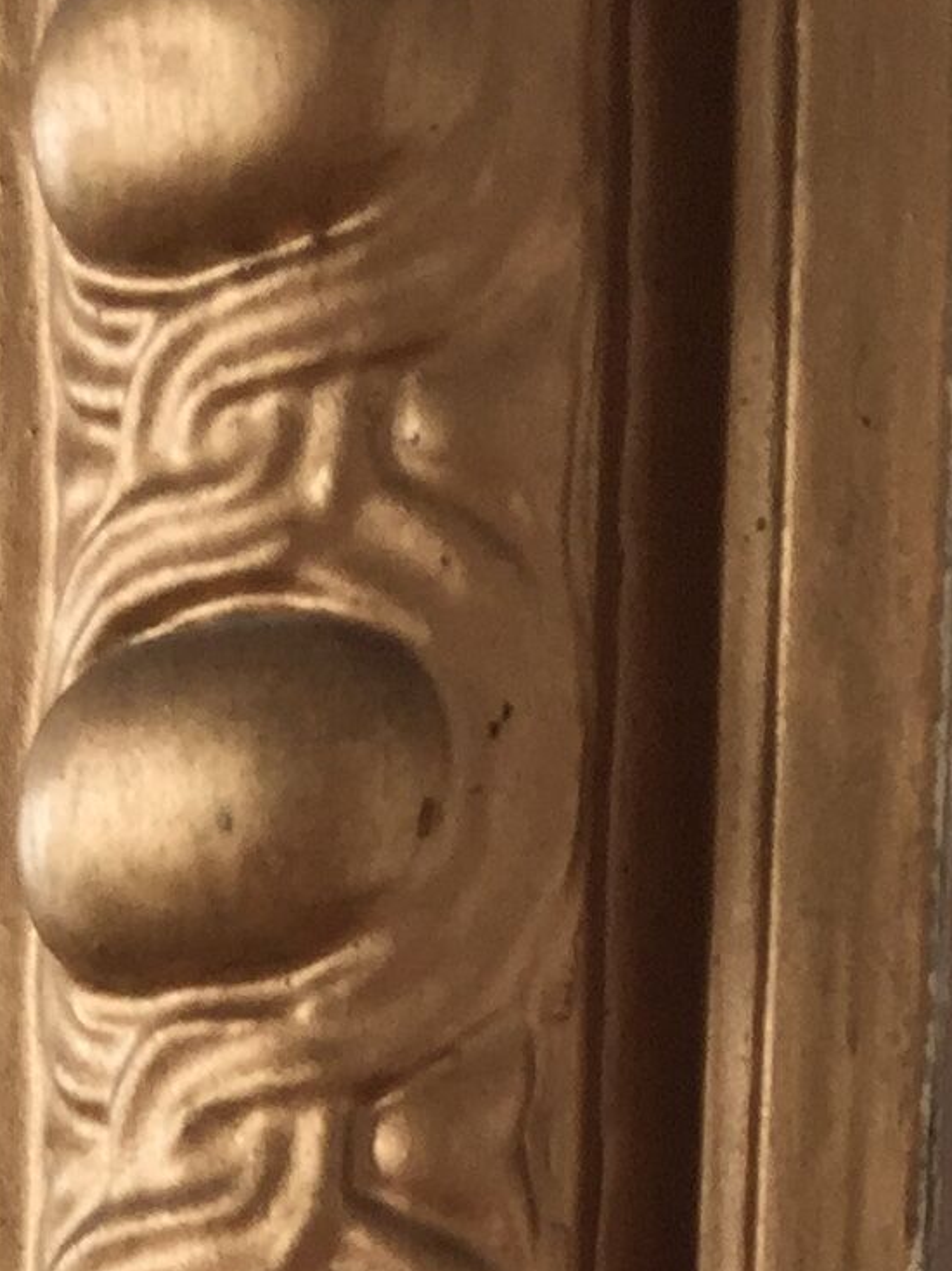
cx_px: -308
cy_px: 2616
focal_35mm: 129
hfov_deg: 11.2
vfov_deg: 13.1
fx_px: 4733
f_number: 2.2
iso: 40
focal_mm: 4.15
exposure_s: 1/50
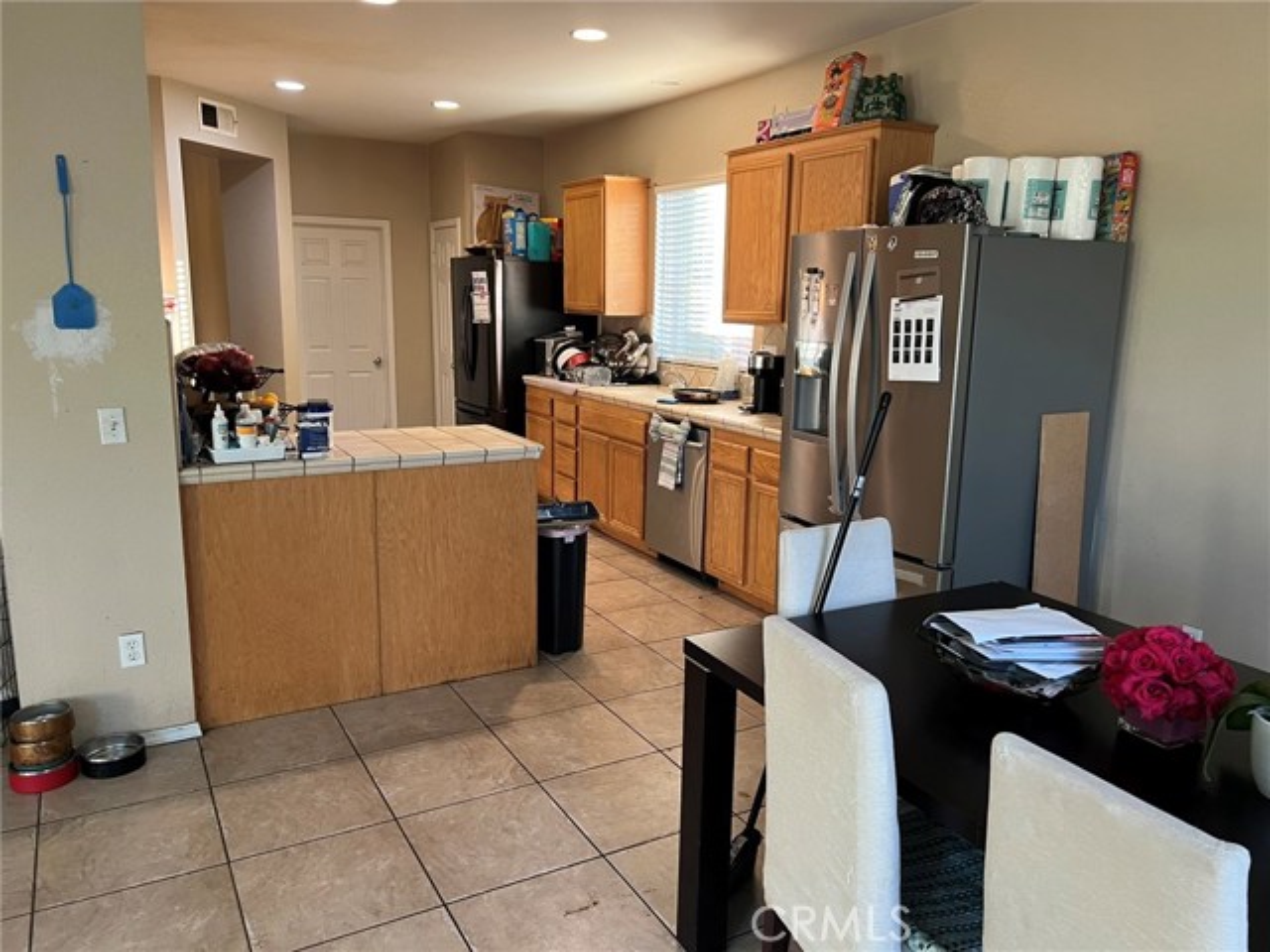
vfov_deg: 53.1
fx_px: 954
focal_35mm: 26
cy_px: 476
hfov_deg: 67.3
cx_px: 635
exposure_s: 1/60
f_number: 1.5
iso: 200
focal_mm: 5.7
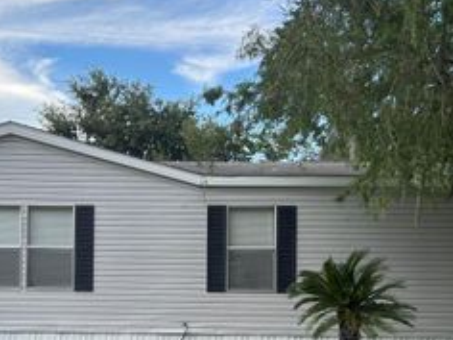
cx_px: 92
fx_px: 720
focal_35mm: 55
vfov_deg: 26.0
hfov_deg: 33.9
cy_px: 281
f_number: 1.5
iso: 50
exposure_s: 1/1038
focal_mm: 5.7
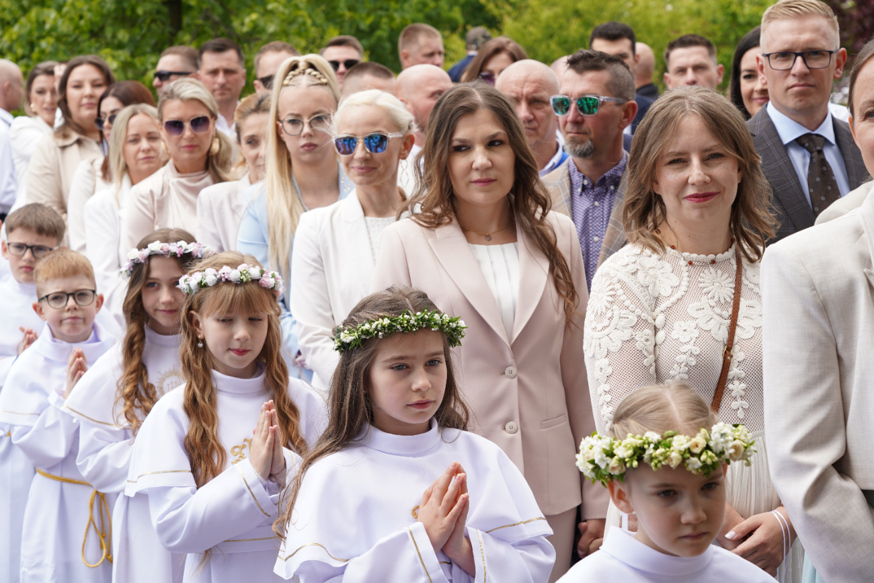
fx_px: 1845
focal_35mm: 76
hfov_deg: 26.6
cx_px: 437
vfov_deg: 18.0
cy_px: 292
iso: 160
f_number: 7.1
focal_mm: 76
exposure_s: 1/160
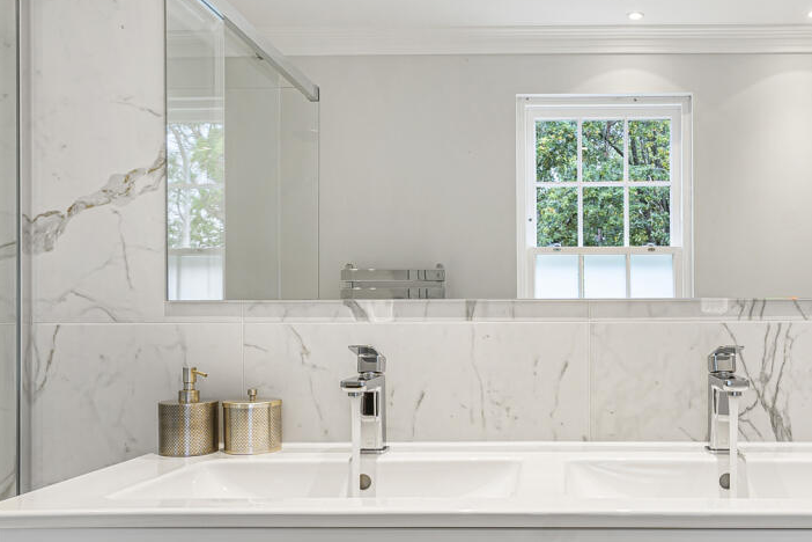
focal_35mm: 35
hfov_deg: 53.3
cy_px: 323
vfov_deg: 37.7
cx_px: 542
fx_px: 789
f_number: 8
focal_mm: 16
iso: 100
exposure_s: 1/6
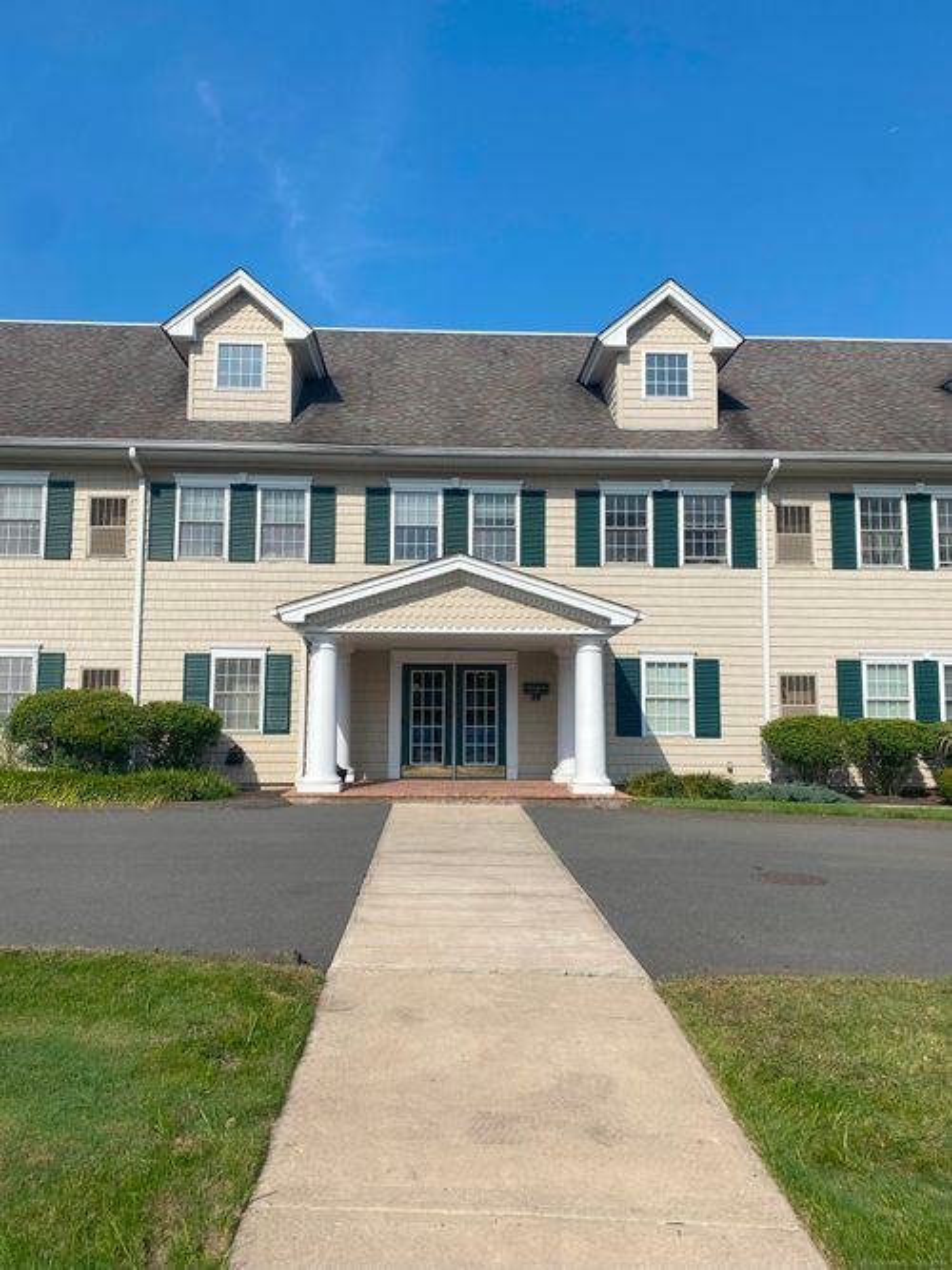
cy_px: 635
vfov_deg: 67.3
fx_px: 954
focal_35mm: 26
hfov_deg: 53.0
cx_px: 476
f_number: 1.8
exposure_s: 1/3401
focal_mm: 4.25
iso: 32
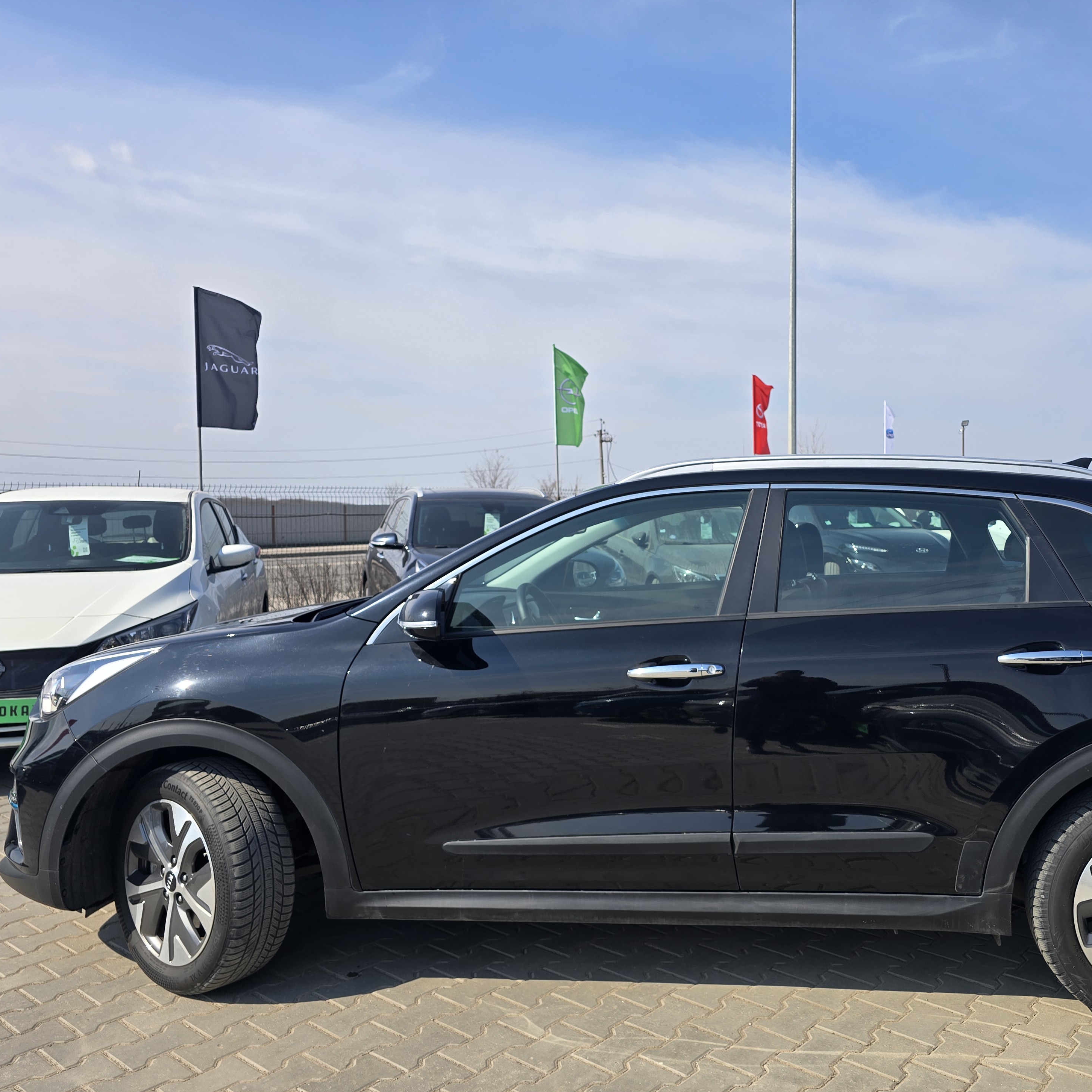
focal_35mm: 28
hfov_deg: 56.5
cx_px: 693
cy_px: 542
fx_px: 999
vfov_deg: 57.3
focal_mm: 6.3
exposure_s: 1/641
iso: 12
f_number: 1.7
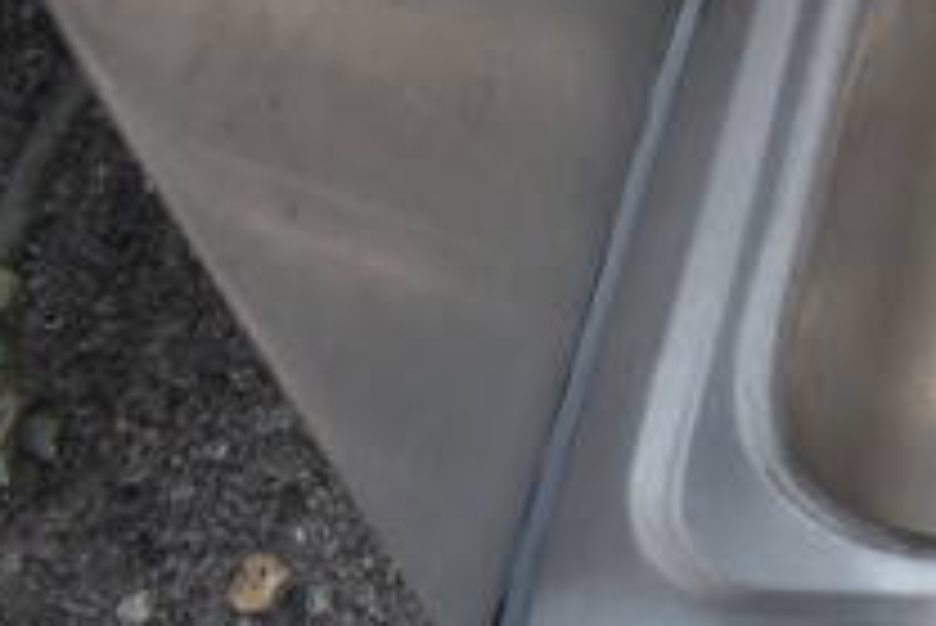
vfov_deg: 17.1
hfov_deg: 21.9
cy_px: 68
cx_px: 1346
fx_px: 2055
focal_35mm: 79
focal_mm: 18
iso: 200
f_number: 8
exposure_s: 1/640
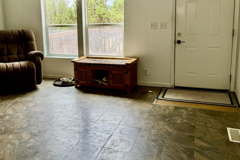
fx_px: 247
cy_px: 56
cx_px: 80
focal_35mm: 37
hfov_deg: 50.9
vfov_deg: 35.6
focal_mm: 6.76
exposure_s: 1/510
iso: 80
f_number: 1.78
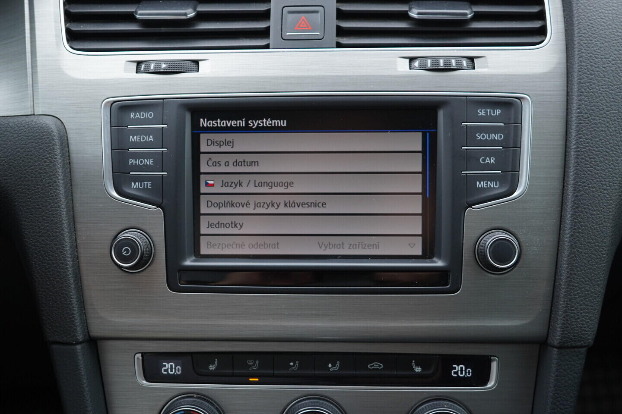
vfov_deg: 36.9
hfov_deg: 53.1
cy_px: 207
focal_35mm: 36
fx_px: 622
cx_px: 311
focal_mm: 24
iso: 250
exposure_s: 1/40
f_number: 2.8
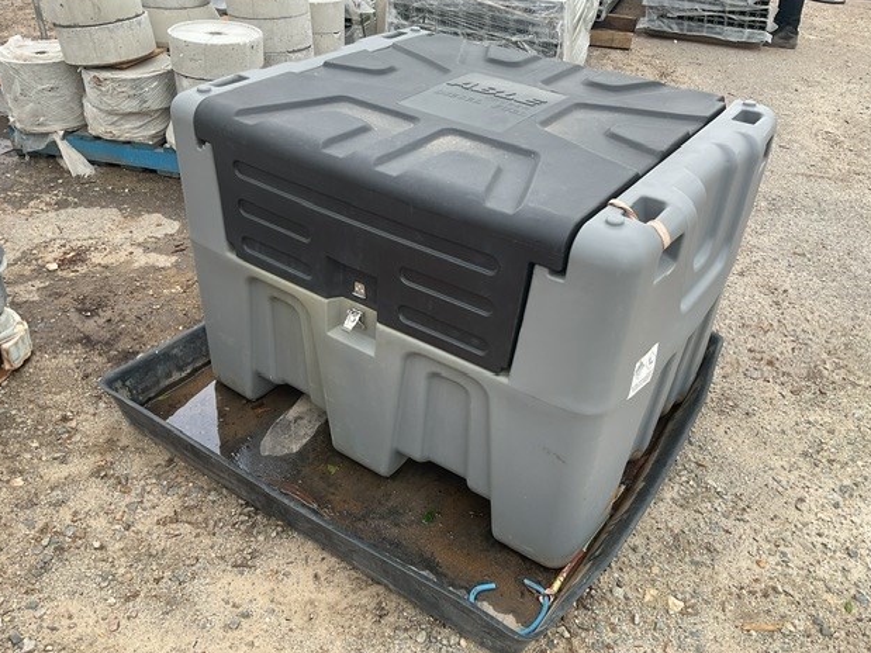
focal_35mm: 30
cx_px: 436
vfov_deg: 46.8
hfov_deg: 60.0
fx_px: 755
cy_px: 318
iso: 16
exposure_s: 1/580
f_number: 1.8
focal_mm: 3
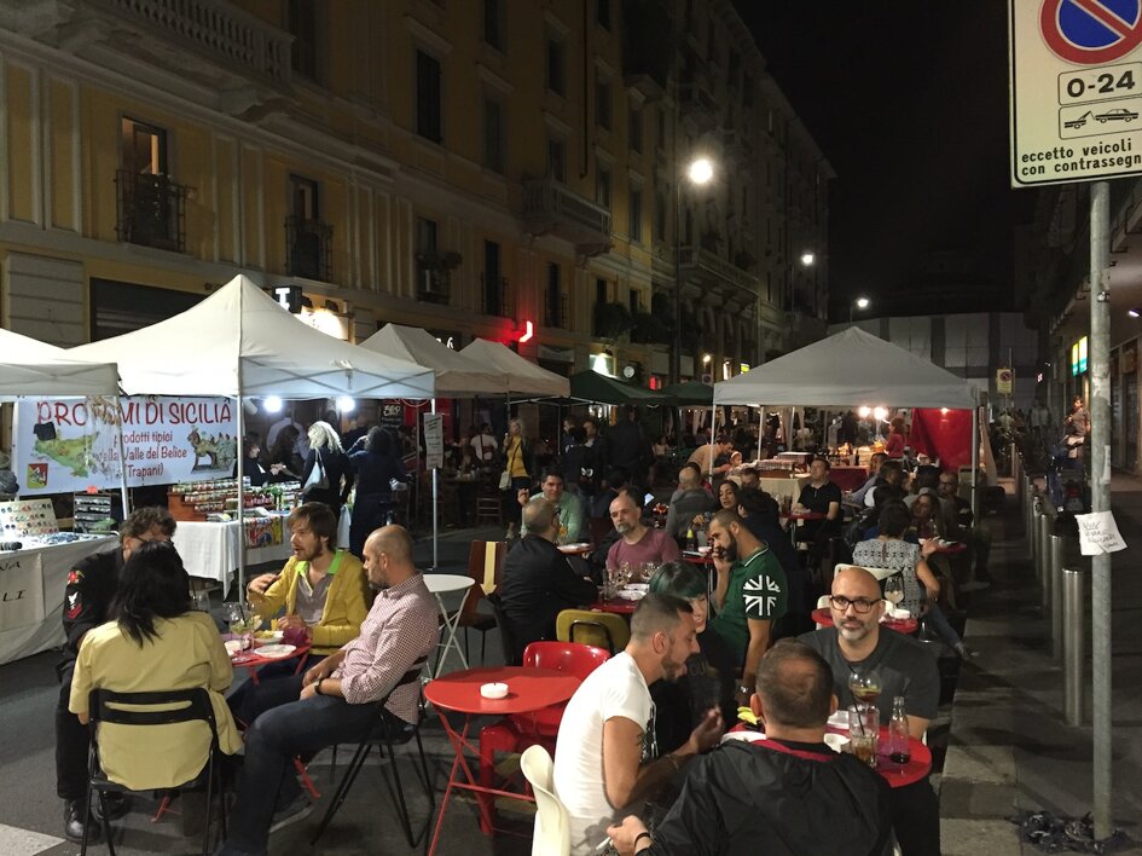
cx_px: 571
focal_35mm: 29
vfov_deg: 48.2
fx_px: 956
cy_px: 428
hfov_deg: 61.7
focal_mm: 4.15
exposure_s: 1/20
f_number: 2.2
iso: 250
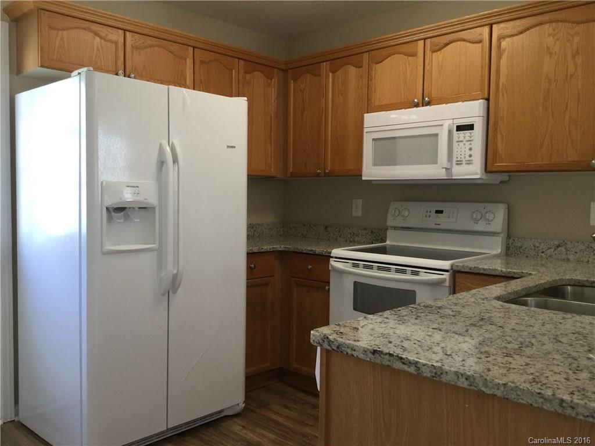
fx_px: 533
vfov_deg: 45.4
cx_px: 298
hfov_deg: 58.4
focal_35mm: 31
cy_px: 223
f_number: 2.4
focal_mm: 3.3
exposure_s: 1/30
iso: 32
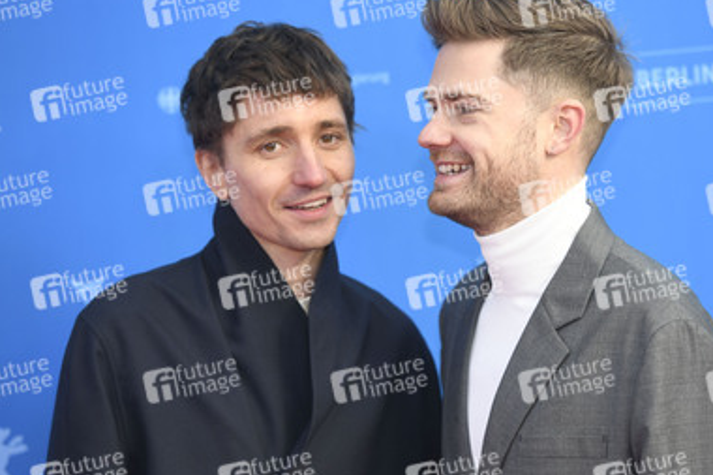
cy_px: 240
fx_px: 3642
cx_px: 404
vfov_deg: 7.5
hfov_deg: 11.2
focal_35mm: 184
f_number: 3.5
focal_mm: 155
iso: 640
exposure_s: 1/800
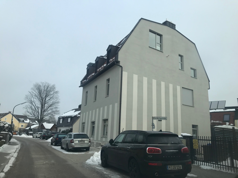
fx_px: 193
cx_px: 119
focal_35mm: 28
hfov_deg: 63.4
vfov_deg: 49.7
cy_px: 89
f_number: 1.8
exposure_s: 1/669
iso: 20
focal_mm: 3.99
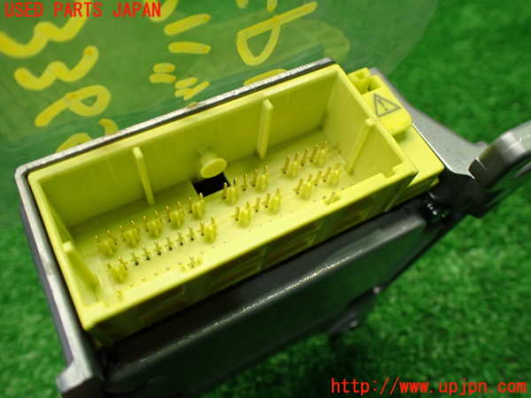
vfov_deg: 46.8
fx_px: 460
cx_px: 266
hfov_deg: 60.0
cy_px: 199
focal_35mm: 30
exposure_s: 1/125
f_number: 2.3
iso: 320
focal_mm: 5.4
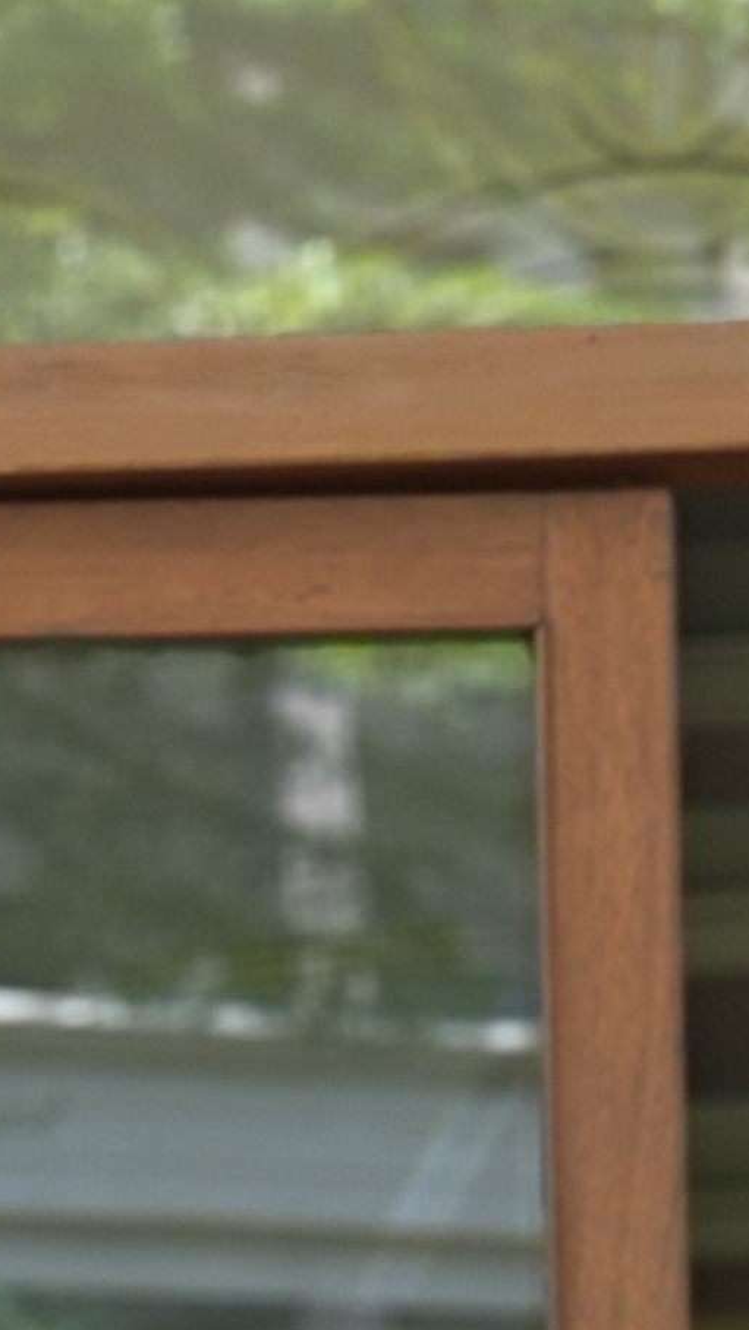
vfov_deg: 9.1
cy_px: 2036
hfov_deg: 5.2
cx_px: -507
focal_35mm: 231
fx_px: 8153
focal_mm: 7.1
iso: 400
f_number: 4.5
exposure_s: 1/118
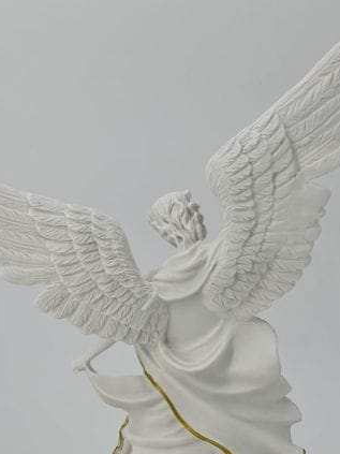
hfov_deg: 18.0
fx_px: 1074
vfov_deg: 23.5
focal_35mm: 82
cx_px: 178
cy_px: 357
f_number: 1.6
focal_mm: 5.96
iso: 32
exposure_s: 1/1479
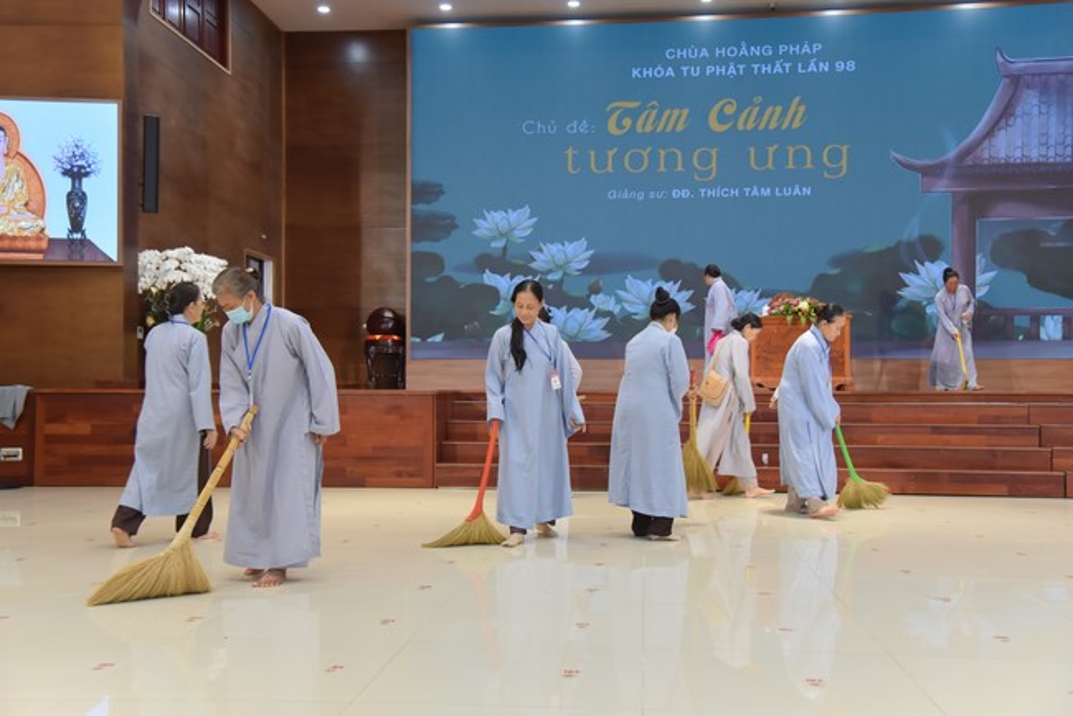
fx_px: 1193
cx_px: 536
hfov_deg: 48.4
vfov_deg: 33.4
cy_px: 358
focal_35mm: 40
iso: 1250
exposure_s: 1/125
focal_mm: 40
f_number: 5.6
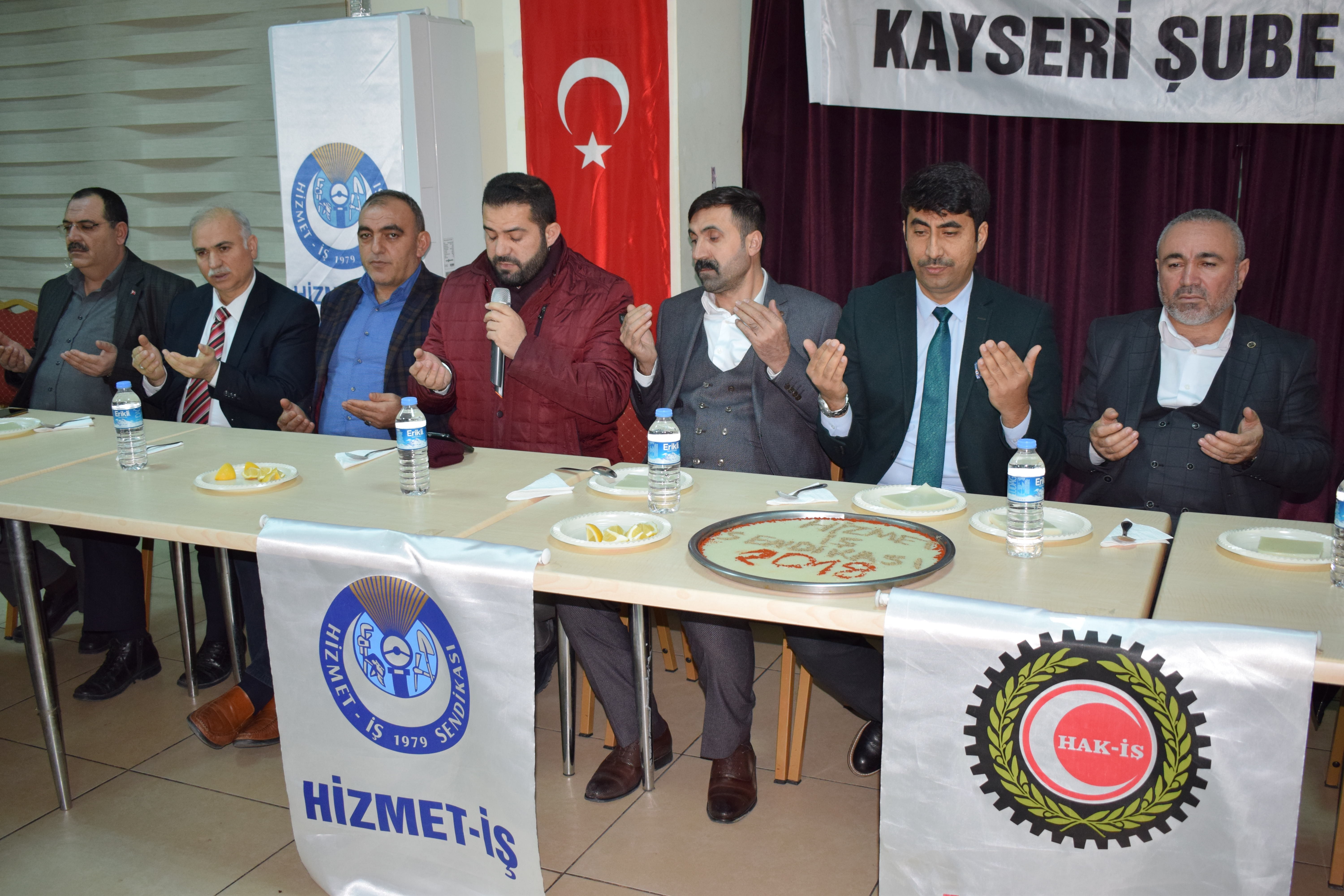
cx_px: 672
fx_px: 1344
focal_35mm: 36
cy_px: 448
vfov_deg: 36.9
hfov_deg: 53.1
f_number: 3.8
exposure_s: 1/60
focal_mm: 24
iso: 900
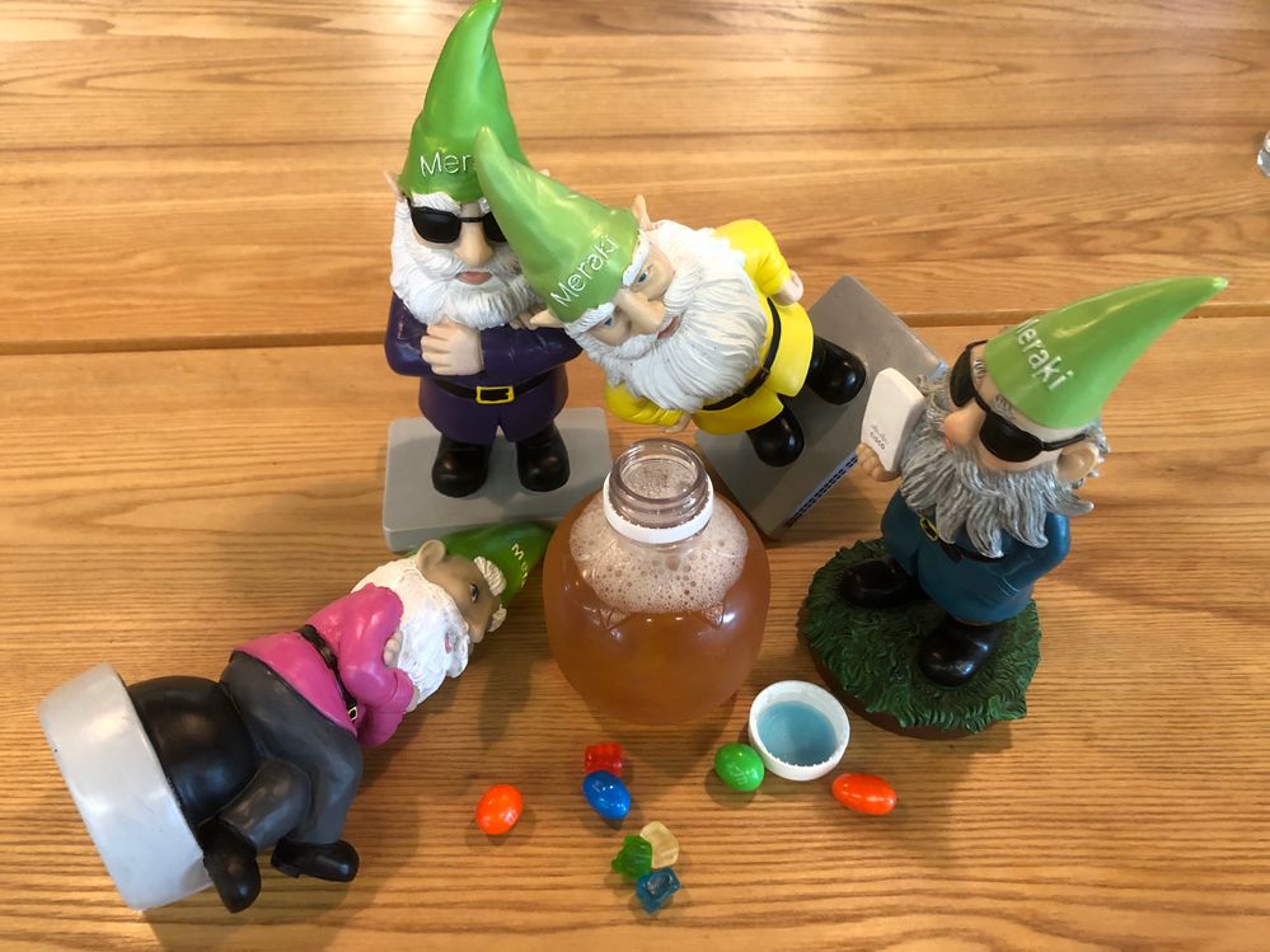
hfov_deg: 63.5
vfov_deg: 49.7
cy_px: 476
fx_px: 1027
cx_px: 635
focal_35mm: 28
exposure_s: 1/15
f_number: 1.8
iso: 64
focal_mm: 3.99
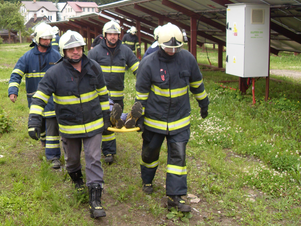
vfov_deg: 30.7
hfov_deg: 40.2
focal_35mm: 47
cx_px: 113
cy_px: 83
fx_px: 409
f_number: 2.8
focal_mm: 6.3
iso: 80
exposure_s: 1/180
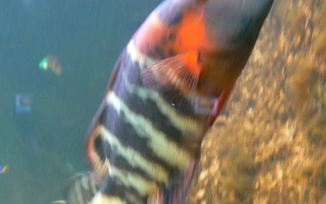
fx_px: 480
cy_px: 172
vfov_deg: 23.5
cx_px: 158
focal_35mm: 54
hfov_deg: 37.5
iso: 200
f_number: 2.8
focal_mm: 6
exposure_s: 1/10
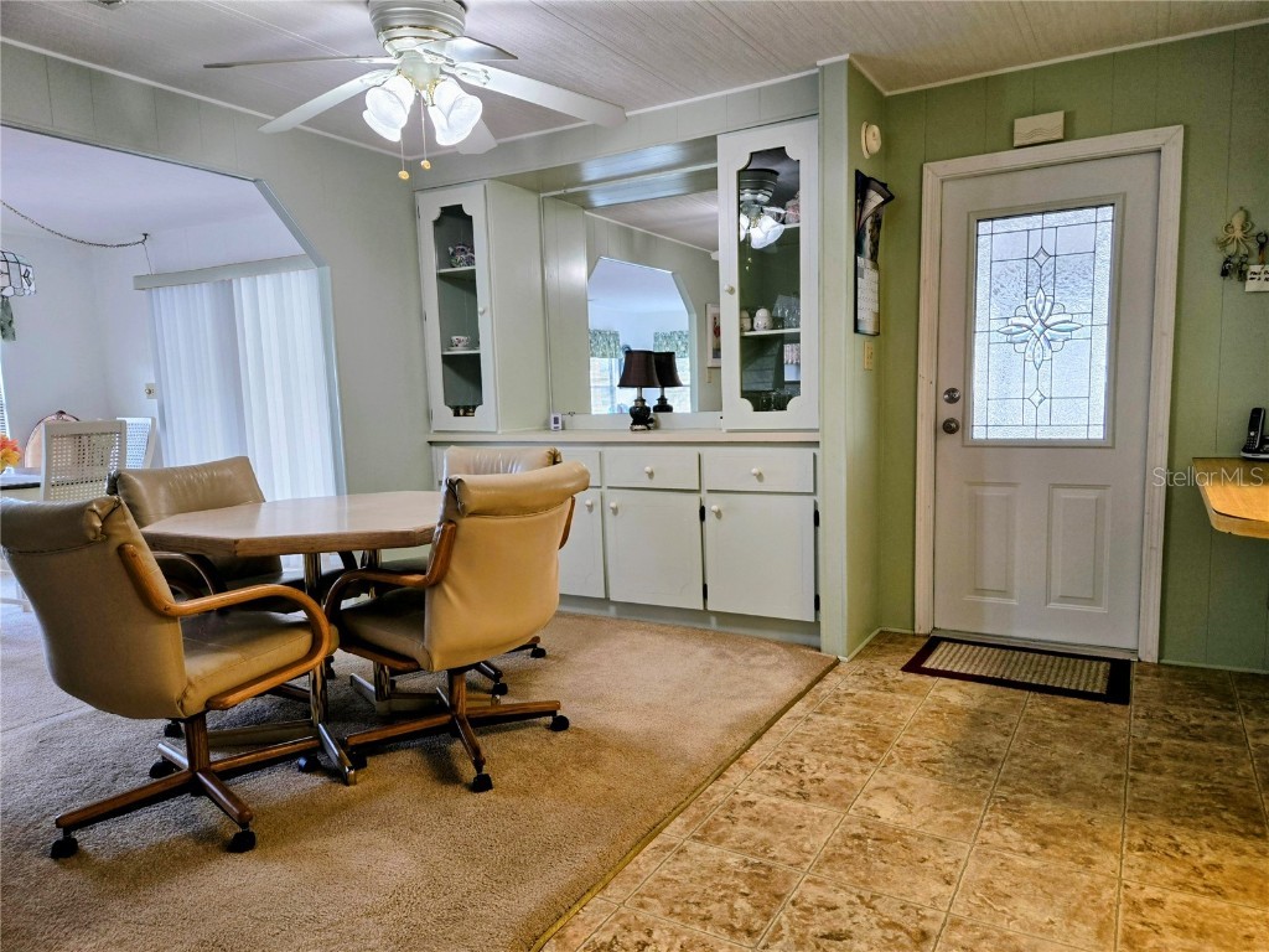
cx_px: 634
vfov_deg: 58.9
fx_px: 843
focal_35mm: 23
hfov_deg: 73.9
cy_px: 476
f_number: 1.8
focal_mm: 5.4
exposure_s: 1/120
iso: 100
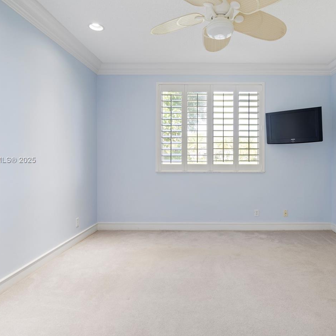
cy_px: 161
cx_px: 206
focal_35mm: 23
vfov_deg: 67.2
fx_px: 253
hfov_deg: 66.4
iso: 400
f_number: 8
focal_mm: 16
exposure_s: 1/2
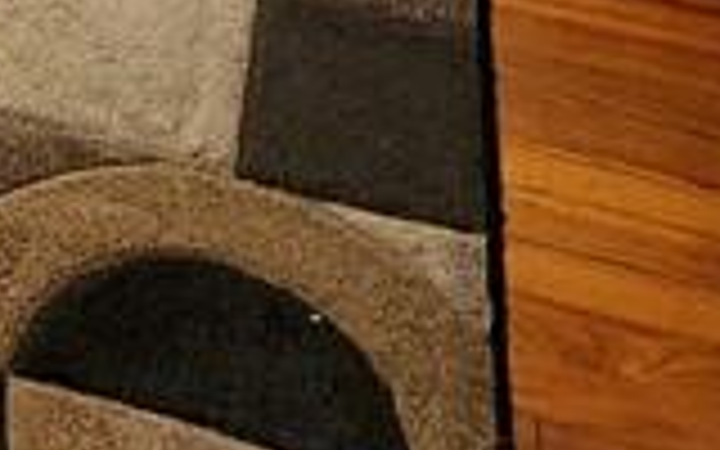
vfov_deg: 9.9
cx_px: -346
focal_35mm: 88
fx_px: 1727
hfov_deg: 20.4
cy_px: -1017
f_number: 2.2
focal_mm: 2.2
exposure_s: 1/40
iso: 320
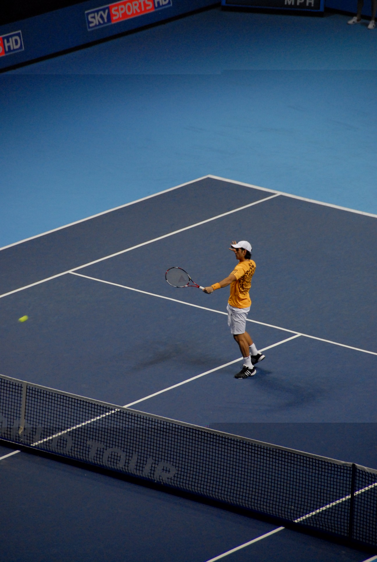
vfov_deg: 6.9
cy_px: 281
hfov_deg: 4.6
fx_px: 4699
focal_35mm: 300
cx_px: 188
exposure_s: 1/160
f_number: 6.3
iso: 1000
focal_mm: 200
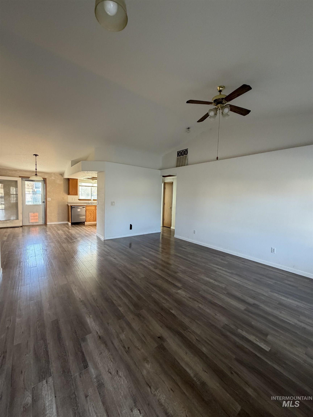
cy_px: 208
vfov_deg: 102.1
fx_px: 169
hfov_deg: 85.7
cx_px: 156
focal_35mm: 14
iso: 320
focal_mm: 2.22
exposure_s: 1/102
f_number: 2.2
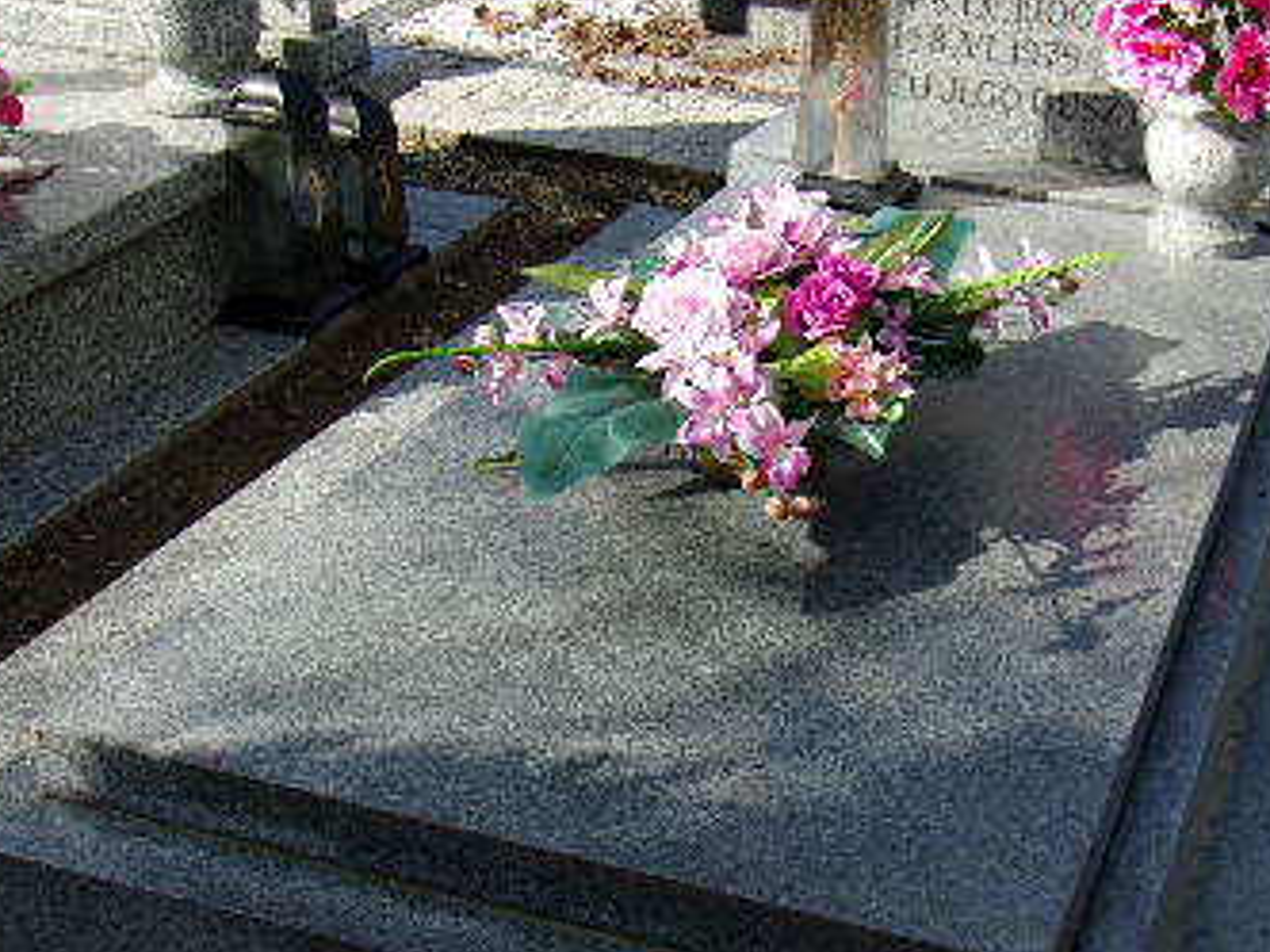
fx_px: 1908
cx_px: 922
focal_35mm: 52
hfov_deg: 36.1
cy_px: 436
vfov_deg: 28.0
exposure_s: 1/58
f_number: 10.4
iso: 80
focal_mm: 4.9
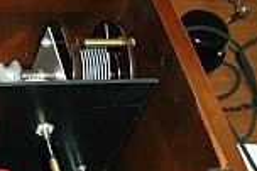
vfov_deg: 13.8
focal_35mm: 99
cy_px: 124
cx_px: -138
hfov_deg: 18.2
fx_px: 706
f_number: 3.5
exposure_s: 1/60
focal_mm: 18
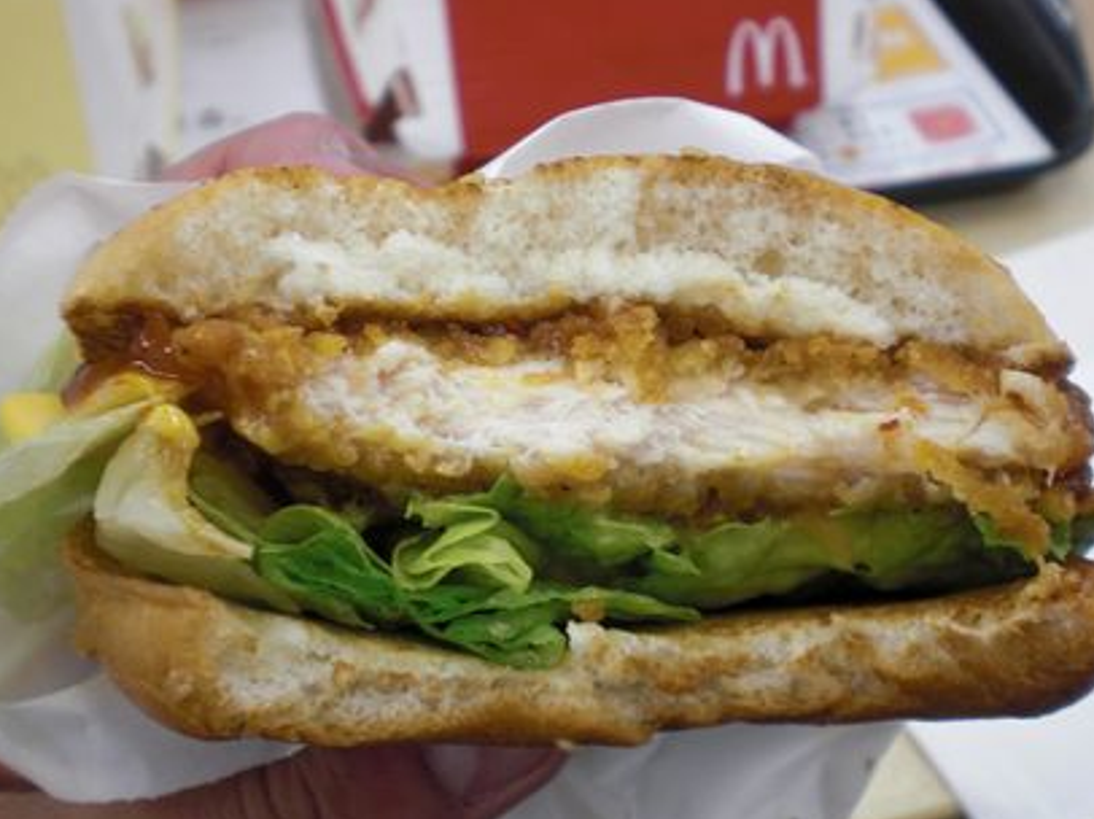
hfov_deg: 44.8
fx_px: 1327
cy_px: 426
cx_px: 551
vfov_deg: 34.3
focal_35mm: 42
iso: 200
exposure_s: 1/80
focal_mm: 6.3
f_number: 3.1
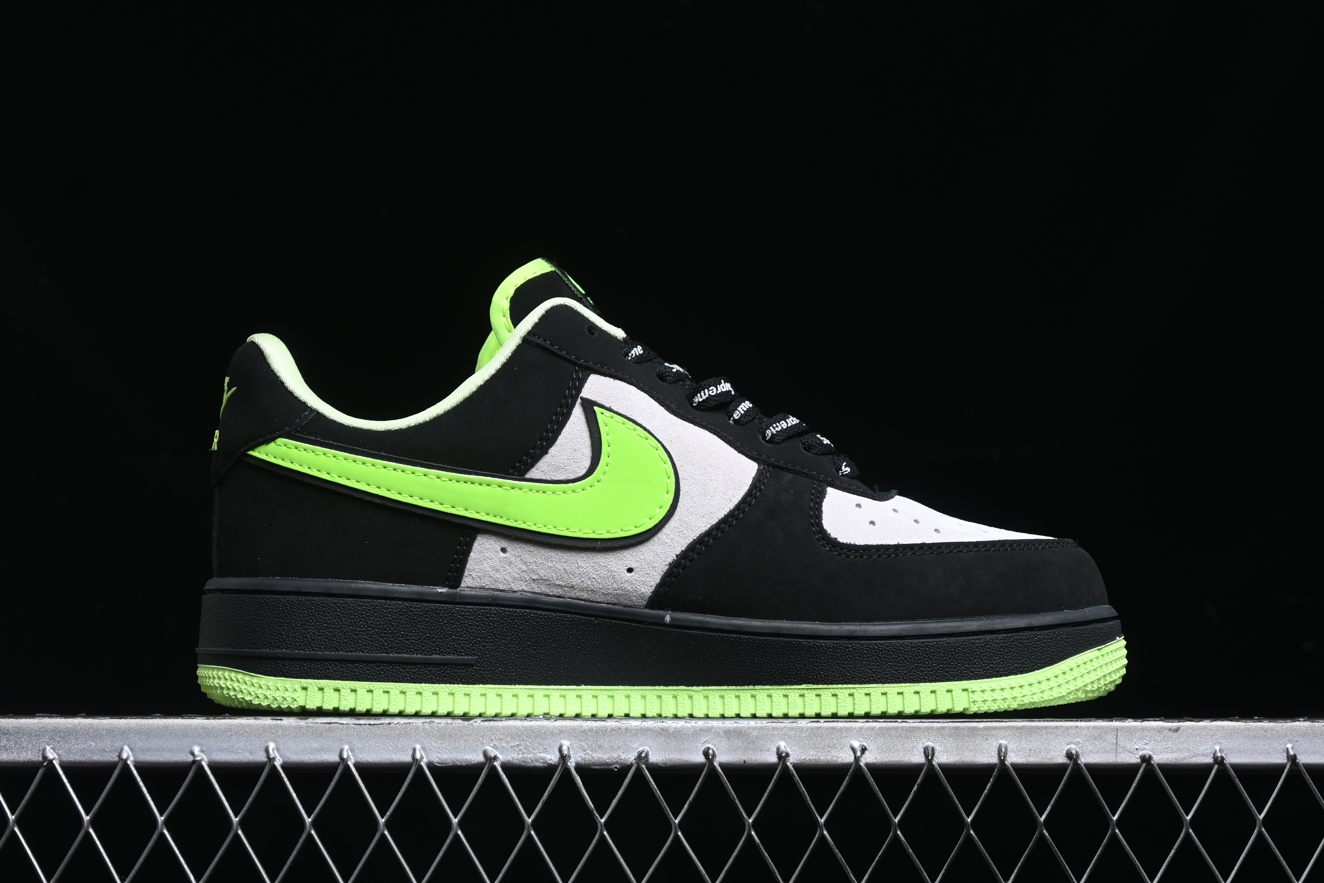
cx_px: 662
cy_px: 442
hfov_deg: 27.0
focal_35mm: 75
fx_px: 2758
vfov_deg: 18.2
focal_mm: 50
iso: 160
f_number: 6.3
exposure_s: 1/50
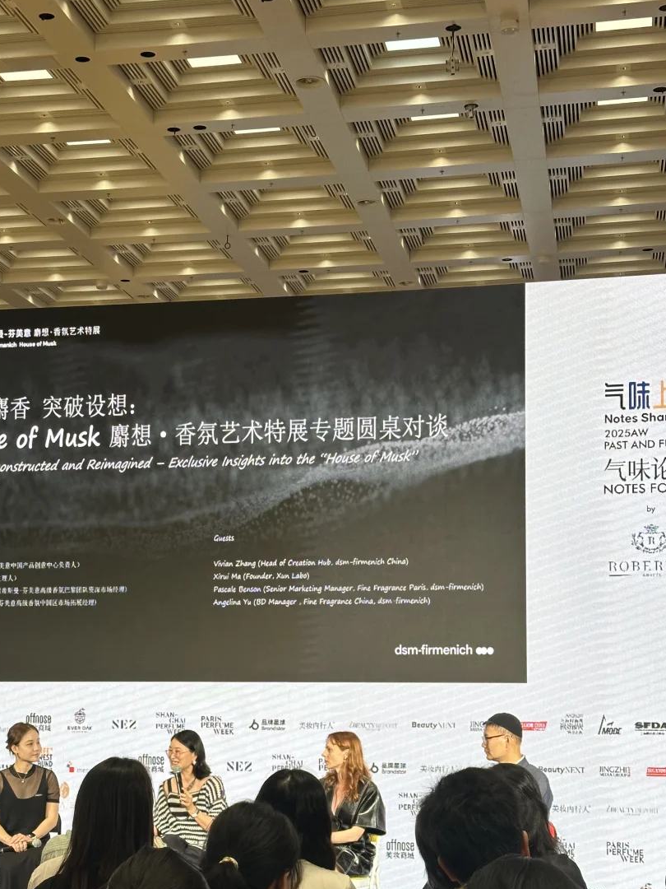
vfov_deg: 30.1
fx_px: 1642
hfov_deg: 22.9
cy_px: 575
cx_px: 247
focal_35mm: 64
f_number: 1.78
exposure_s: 1/120
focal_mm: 6.86
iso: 50
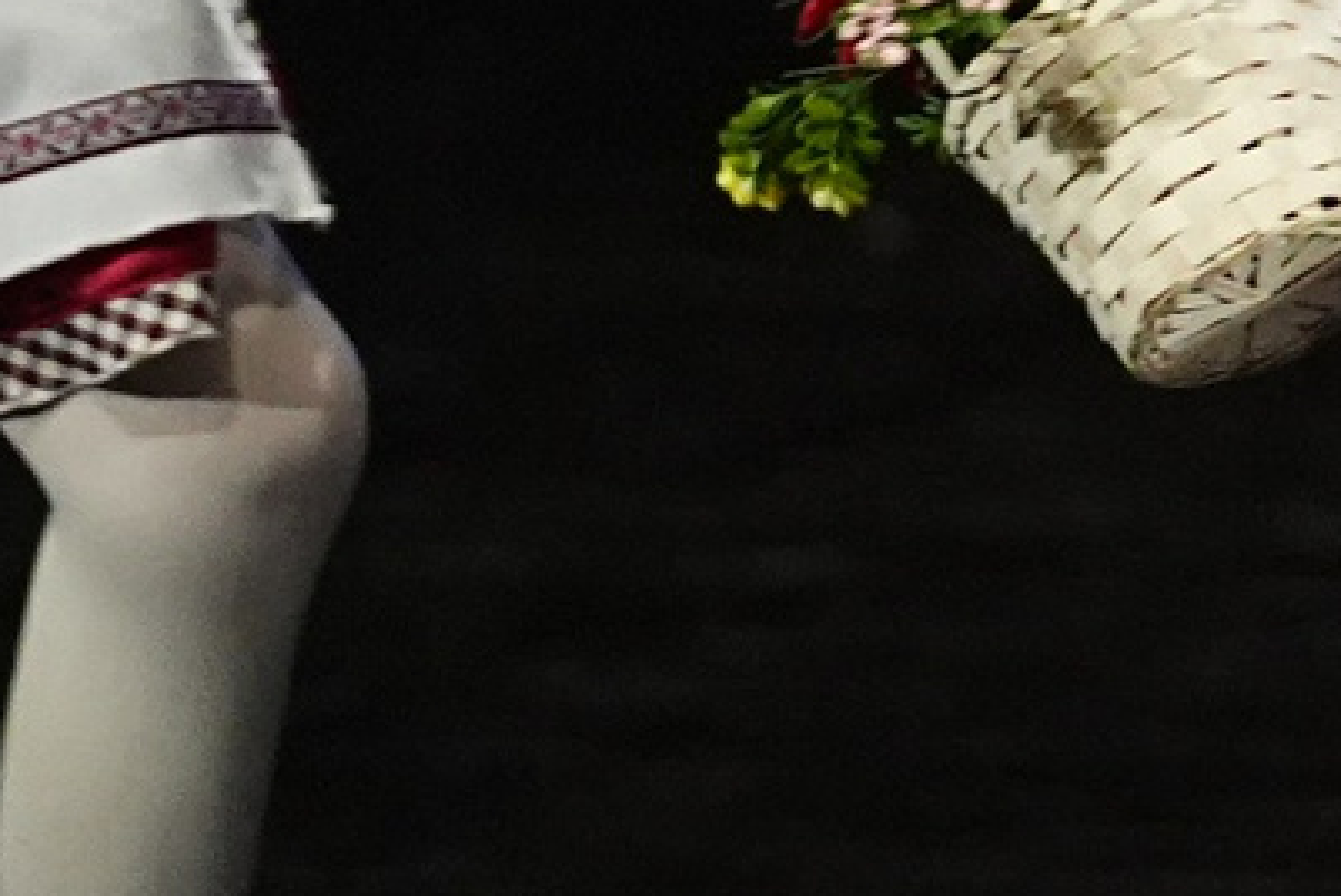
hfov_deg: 1.2
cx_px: 4130
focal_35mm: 1703
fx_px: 63481
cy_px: -831
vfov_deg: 0.8
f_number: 2.8
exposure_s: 1/400
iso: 3200
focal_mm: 178
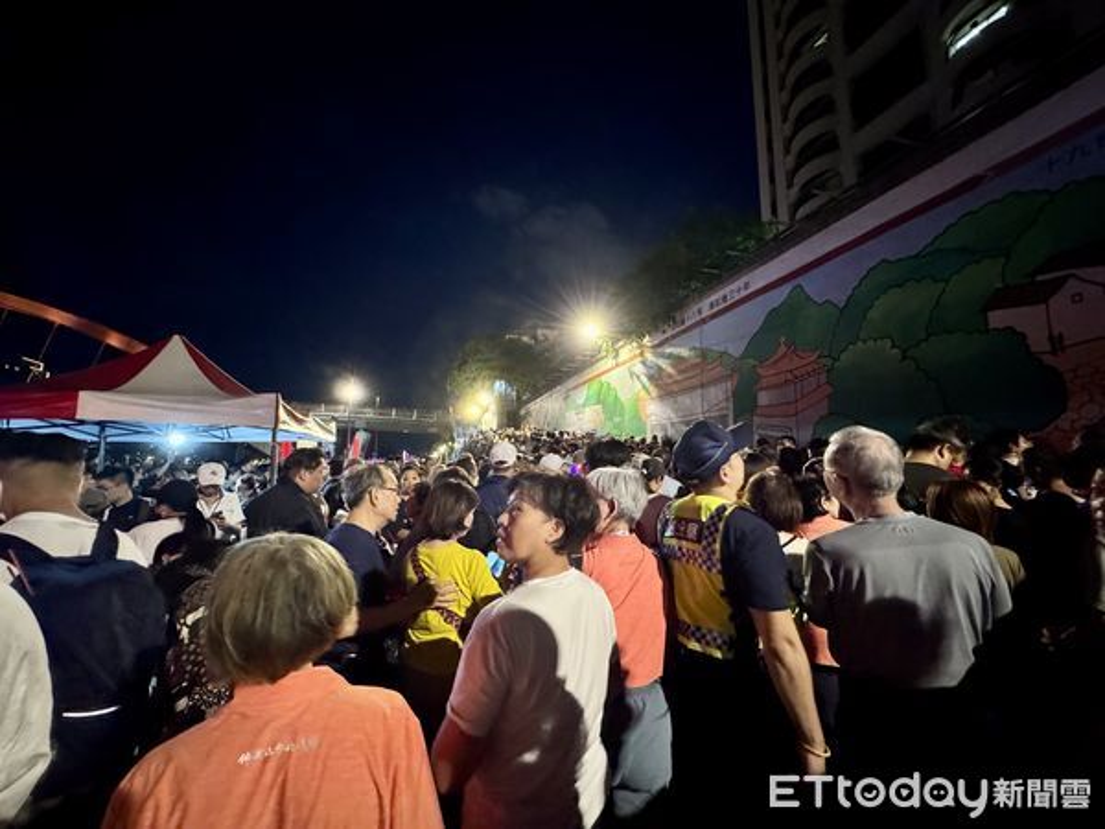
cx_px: 552
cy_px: 414
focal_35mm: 14
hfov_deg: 102.1
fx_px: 447
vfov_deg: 85.7
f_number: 2.2
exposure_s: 1/40
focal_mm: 2.22
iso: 1250
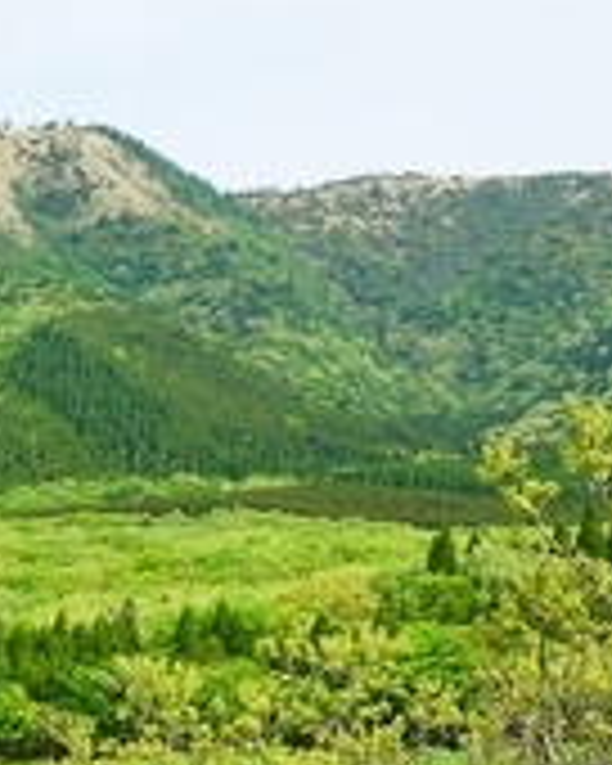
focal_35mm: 106
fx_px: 2400
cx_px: 180
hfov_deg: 14.5
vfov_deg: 18.0
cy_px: 572
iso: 100
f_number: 8
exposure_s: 1/100
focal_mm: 24
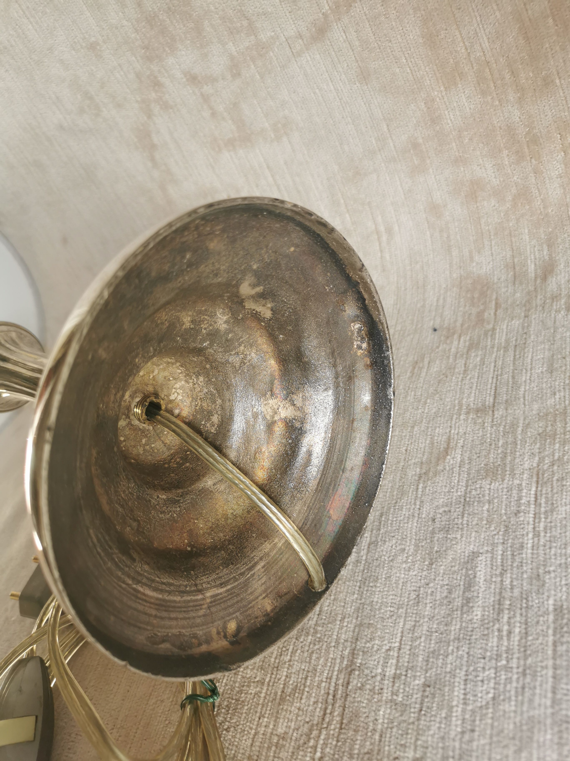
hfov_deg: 51.4
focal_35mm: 27
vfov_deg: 65.3
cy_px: 380
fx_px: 593
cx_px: 285
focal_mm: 5.58
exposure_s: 1/100
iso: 80
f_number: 1.8
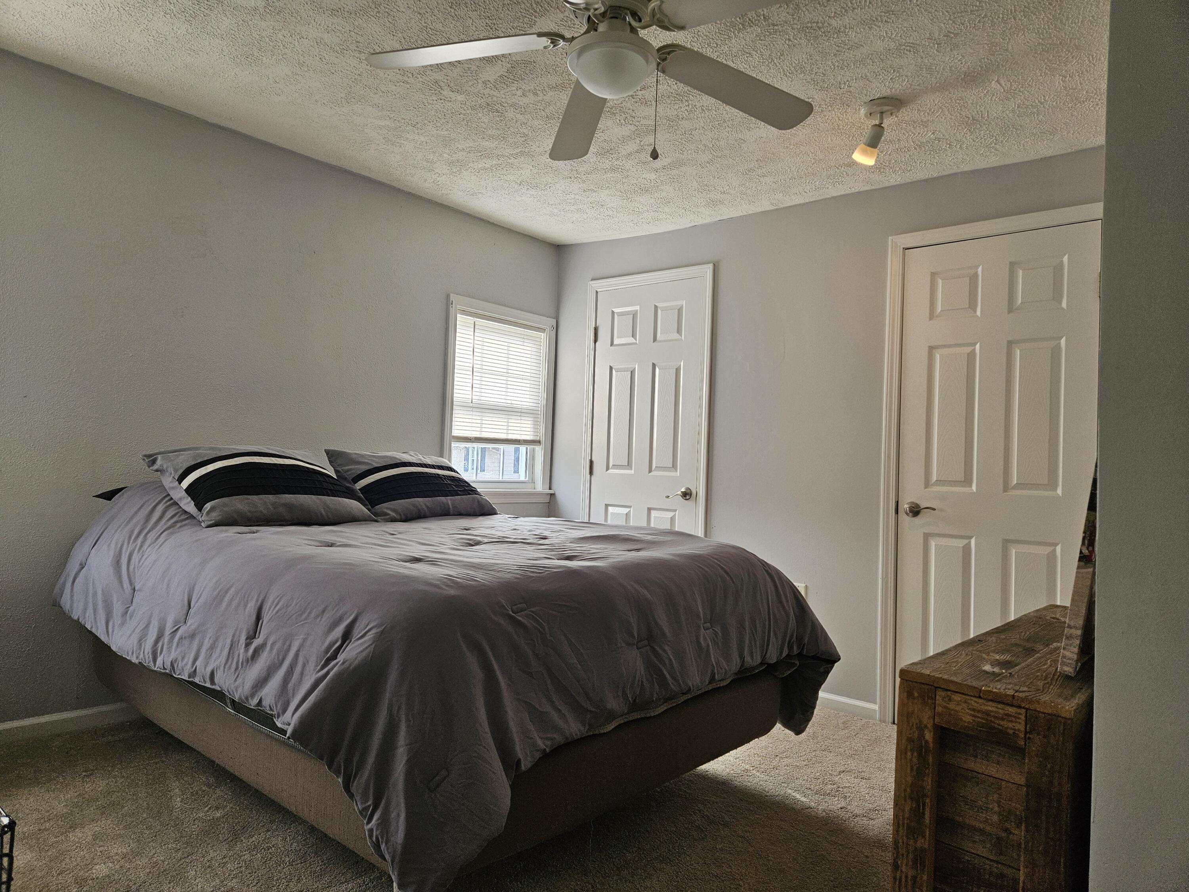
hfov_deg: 73.9
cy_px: 446
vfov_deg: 58.9
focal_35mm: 23
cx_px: 594
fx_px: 790
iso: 100
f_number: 1.8
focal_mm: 5.4
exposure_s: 1/207
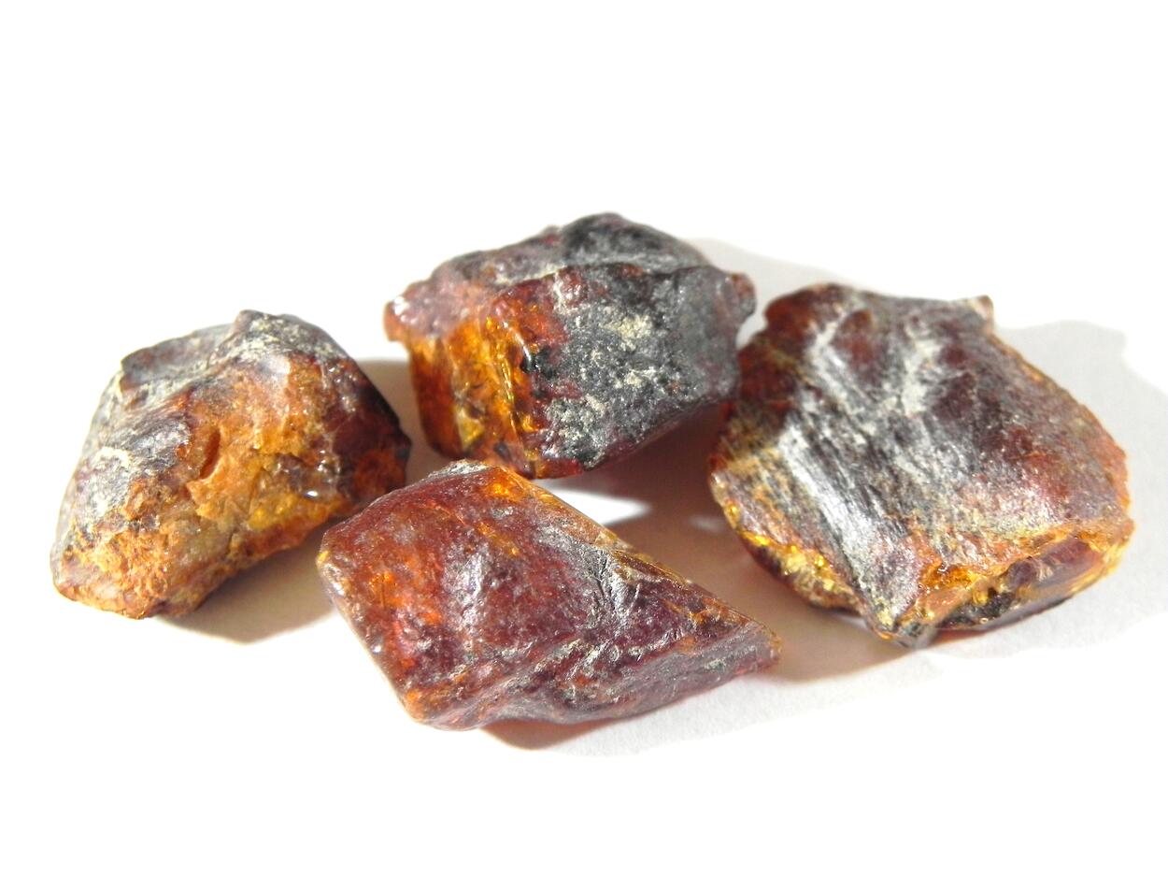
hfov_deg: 26.0
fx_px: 2531
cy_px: 438
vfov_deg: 19.6
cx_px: 584
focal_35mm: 75
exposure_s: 1/54.3
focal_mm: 13.4
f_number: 4
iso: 160
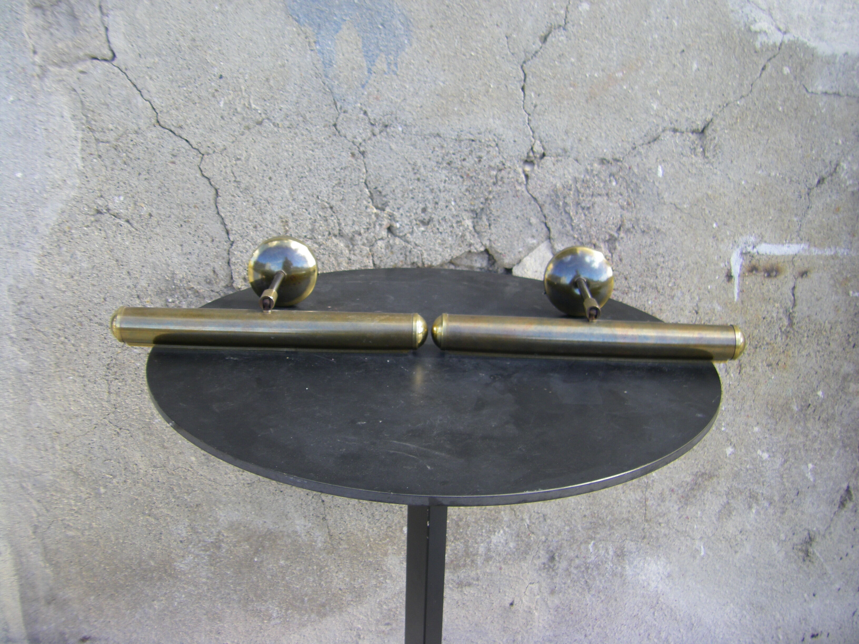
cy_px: 322
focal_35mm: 38
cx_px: 430
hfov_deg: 49.0
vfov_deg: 37.7
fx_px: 943
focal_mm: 6.3
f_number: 3.5
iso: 64
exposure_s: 1/100
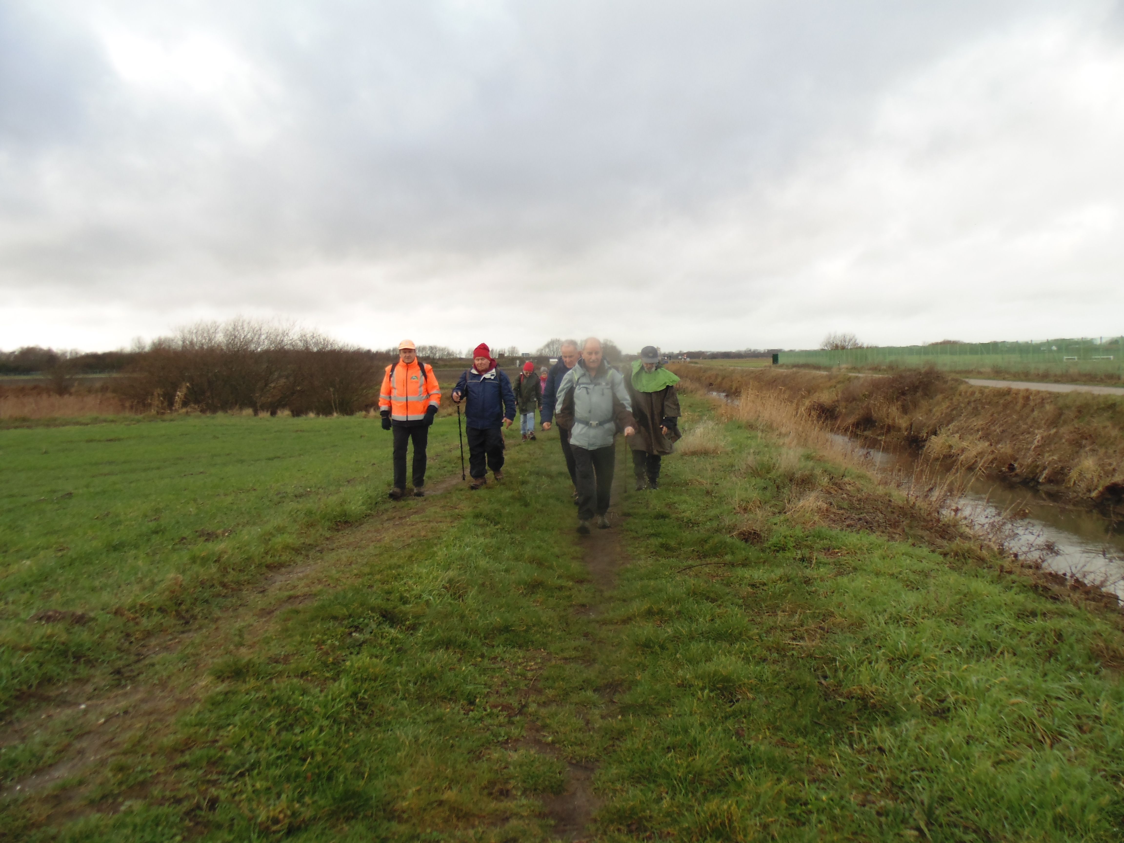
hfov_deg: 69.4
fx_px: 812
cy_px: 422
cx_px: 562
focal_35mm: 25
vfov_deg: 54.9
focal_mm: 4.5
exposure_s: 1/320
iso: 80
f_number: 3.1
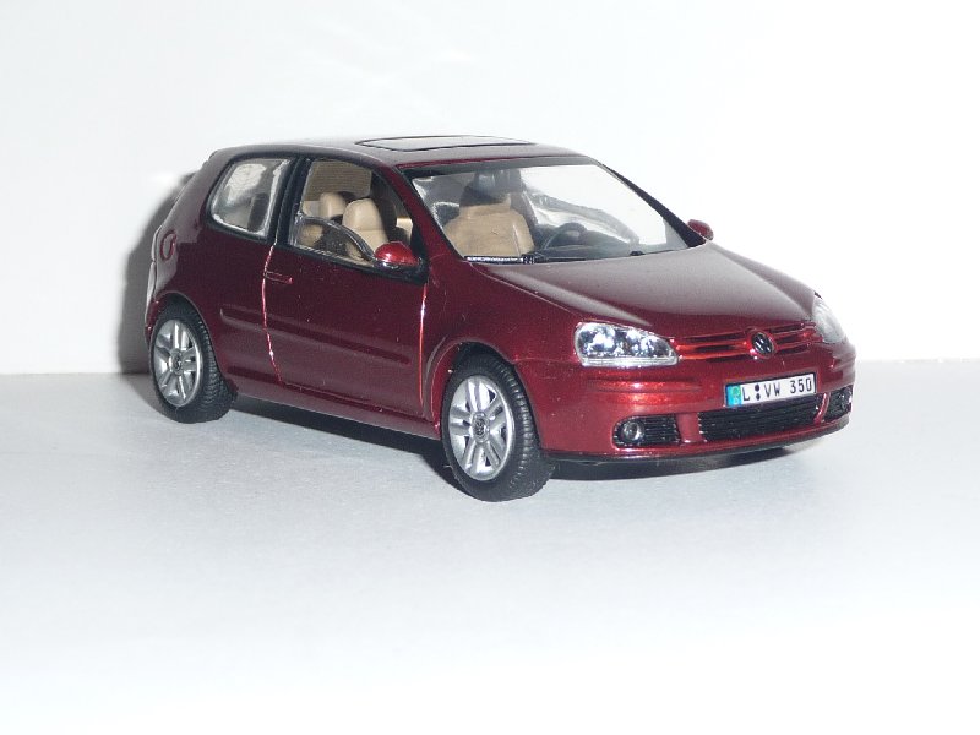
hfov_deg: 24.1
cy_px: 368
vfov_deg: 18.2
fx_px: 2293
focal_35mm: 81
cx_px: 490
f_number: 4.2
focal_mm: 8
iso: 100
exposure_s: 1/30
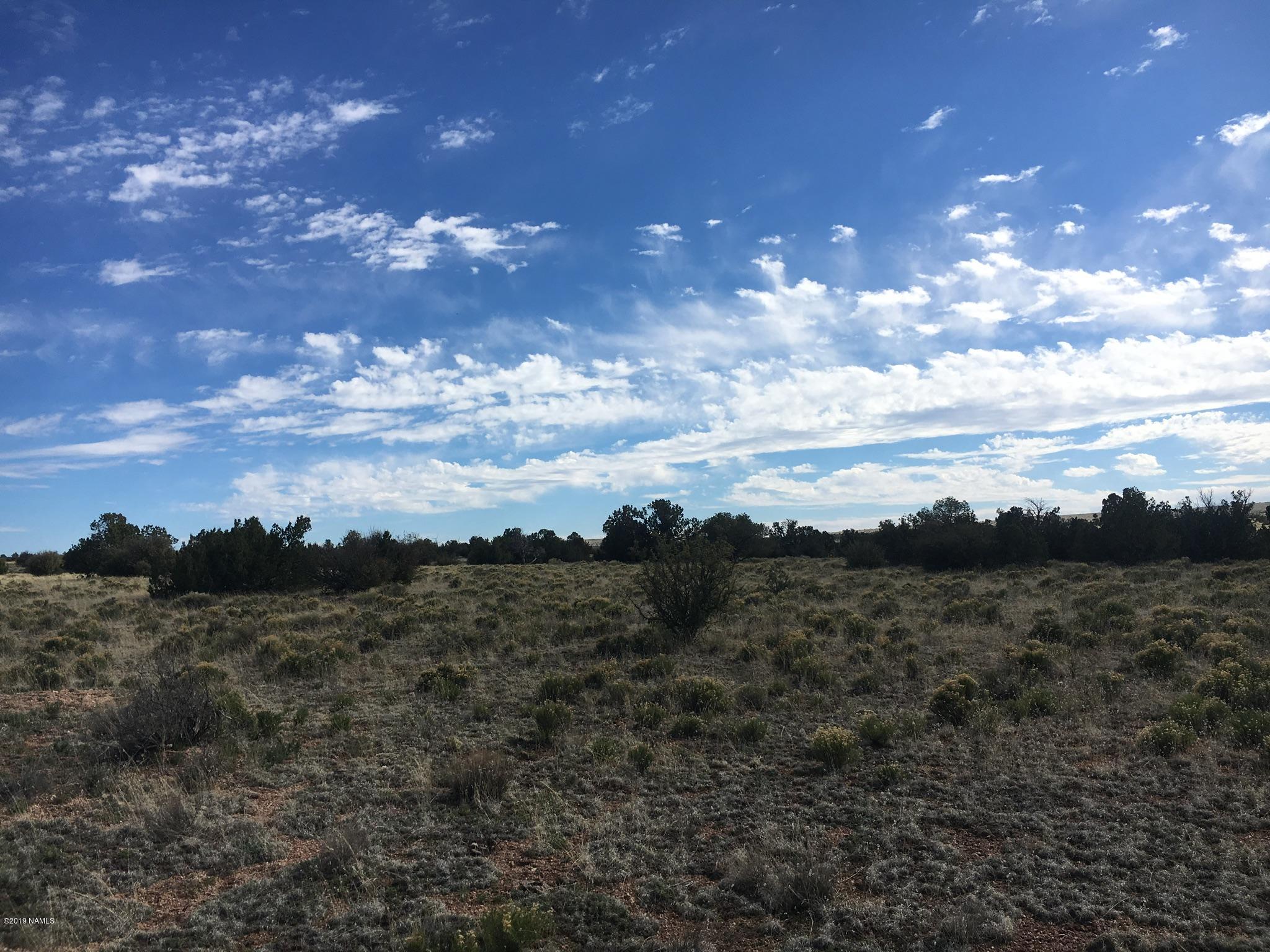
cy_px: 476
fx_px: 1064
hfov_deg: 61.7
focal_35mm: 29
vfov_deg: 48.2
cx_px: 635
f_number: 2.2
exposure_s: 1/2747
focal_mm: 4.15
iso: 25
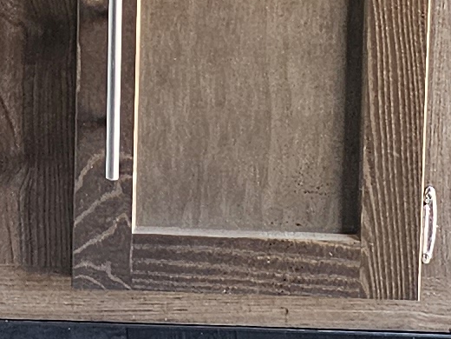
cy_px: -622
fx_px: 2306
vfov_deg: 7.5
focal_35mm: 177
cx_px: 83
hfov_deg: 11.1
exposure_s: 1/120
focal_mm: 6.3
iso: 320
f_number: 1.7
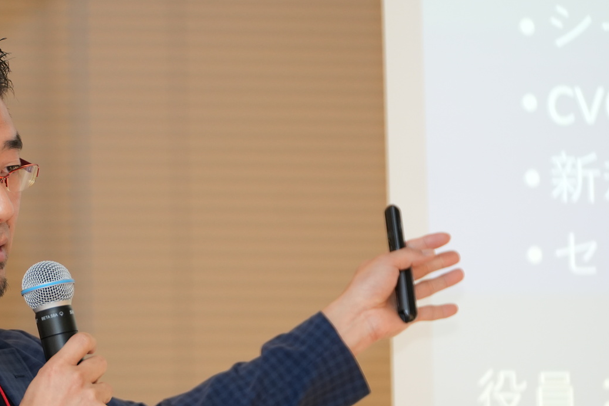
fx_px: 4635
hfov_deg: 7.5
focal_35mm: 274
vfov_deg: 5.0
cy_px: 290
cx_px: 178
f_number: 2.8
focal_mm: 142
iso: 1250
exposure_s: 1/160
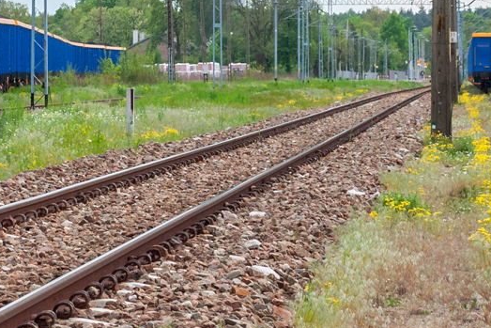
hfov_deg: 9.7
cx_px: -27
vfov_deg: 6.4
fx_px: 2878
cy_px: -151
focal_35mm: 211
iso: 200
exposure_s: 1/320
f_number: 9
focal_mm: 46
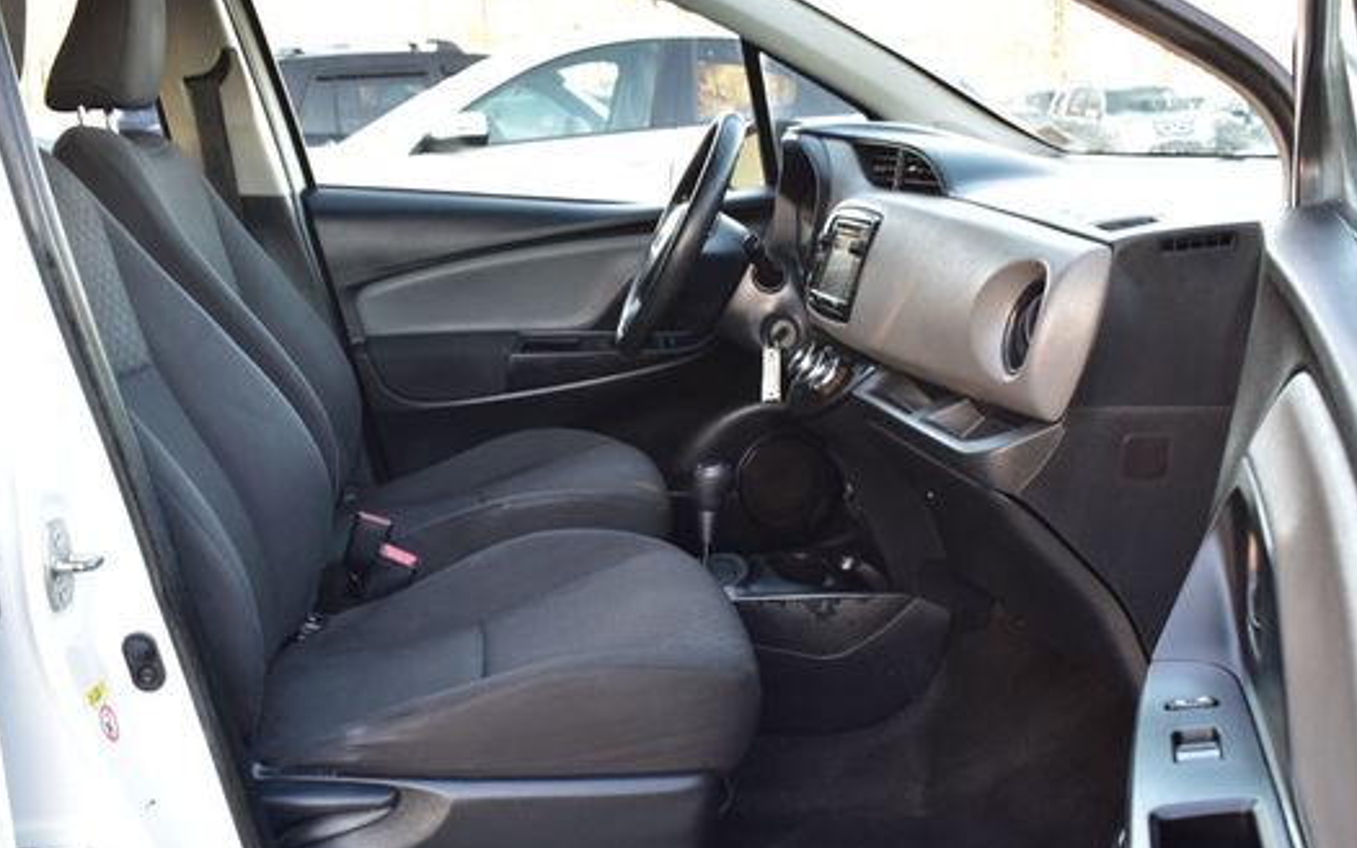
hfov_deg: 48.2
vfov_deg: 31.1
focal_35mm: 41
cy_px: 543
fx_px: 1516
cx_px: 677
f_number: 6.3
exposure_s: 1/20
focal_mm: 22
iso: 400
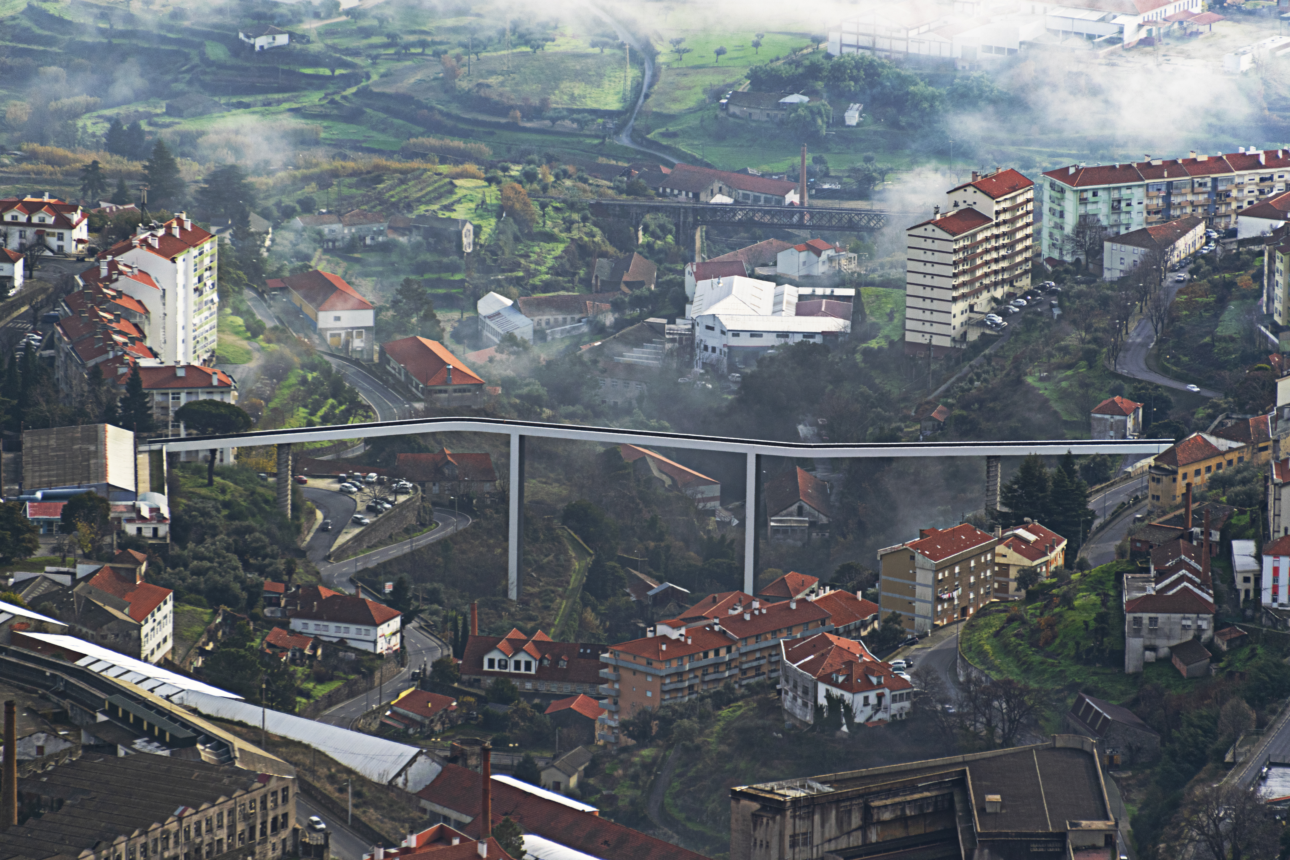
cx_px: 645
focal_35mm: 300
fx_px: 10749
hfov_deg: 6.9
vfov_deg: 4.6
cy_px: 430
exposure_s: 1/640
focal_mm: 200
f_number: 6.3
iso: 200
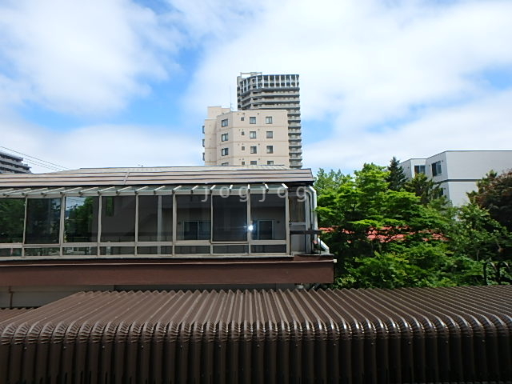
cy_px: 192
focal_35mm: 21
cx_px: 256
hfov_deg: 79.0
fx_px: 311
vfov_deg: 63.4
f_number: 3.5
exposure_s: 1/1250
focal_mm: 3.7
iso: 125
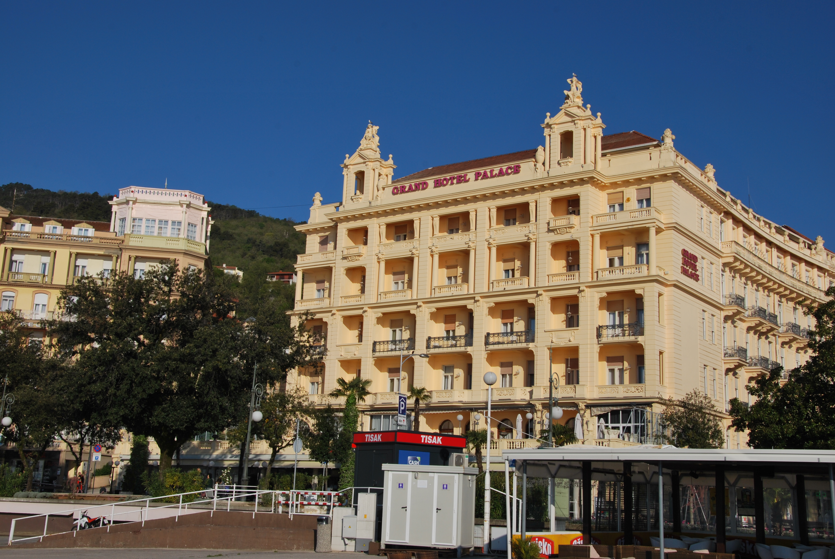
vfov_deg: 32.0
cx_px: 418
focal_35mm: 42
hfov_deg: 46.3
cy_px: 280
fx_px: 975
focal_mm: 28
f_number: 14
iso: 100
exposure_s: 1/200
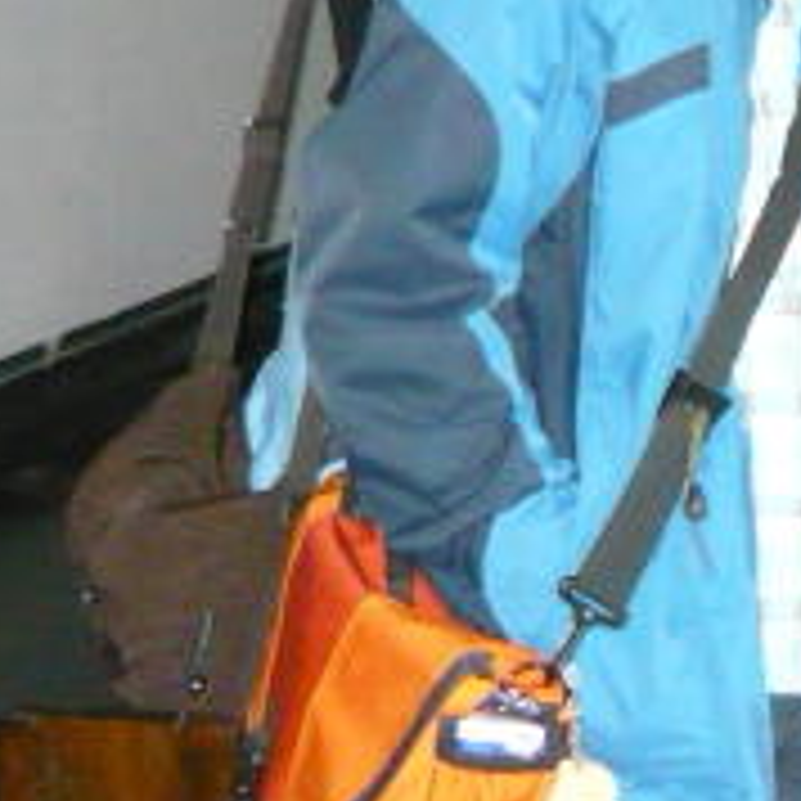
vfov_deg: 13.1
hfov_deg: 12.8
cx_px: 1116
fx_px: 3430
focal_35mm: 131
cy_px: -27
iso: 800
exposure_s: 1/30
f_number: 2.8
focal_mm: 5.5
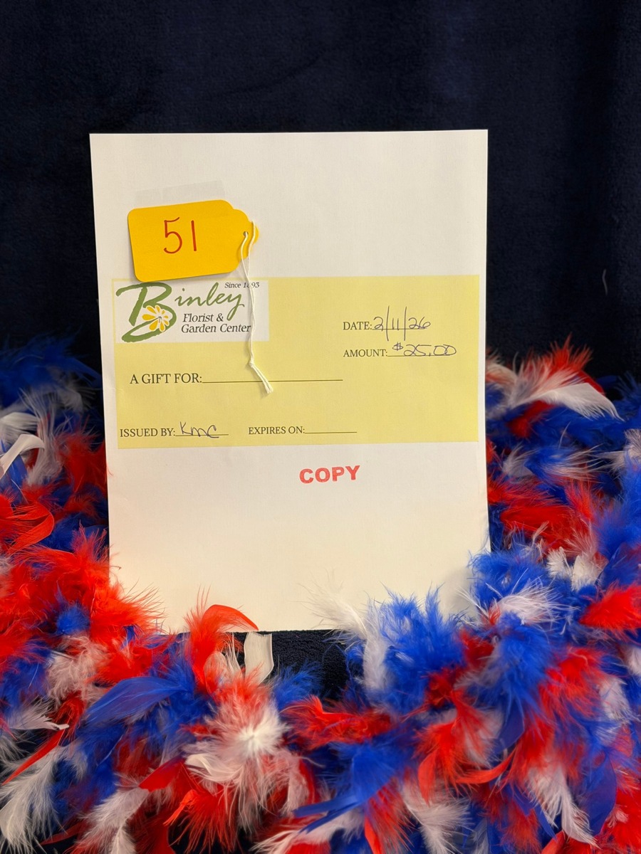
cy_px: 427
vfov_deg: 39.7
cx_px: 320
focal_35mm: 48
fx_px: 1185
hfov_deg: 30.3
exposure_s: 1/60
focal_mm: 6.76
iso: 200
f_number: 1.78
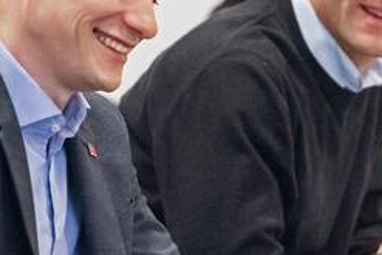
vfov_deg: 2.2
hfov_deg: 3.3
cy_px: 75
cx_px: 314
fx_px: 6614
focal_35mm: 623
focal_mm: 200
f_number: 3.5
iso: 1600
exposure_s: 1/320
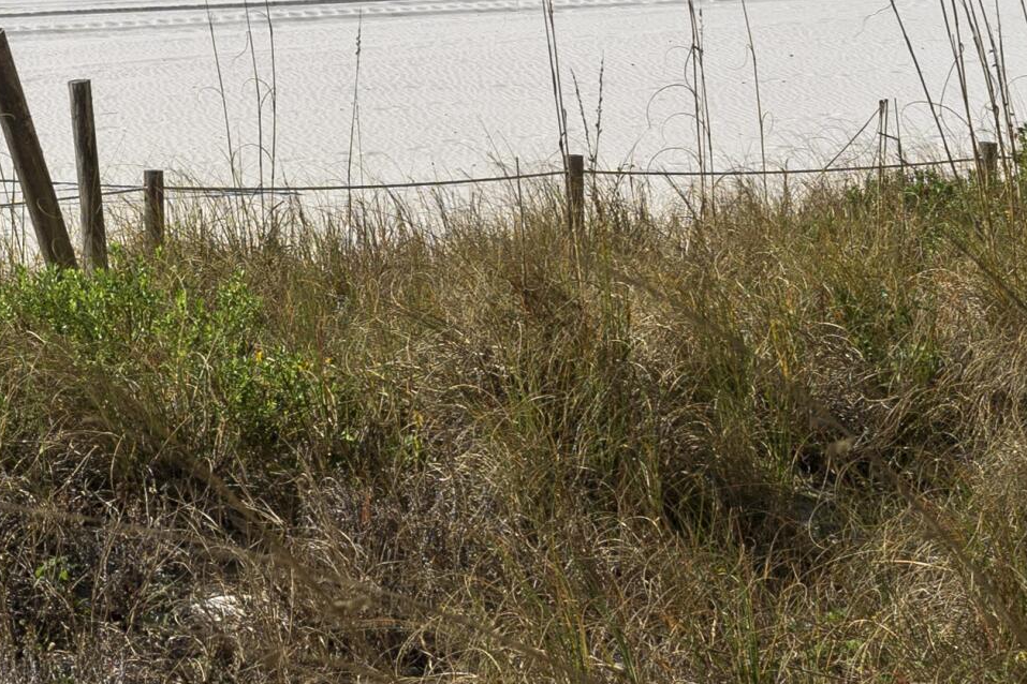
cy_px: -285
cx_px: -514
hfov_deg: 12.0
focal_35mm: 163
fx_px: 4650
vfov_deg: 8.3
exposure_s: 1/640
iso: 100
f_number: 8
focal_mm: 35
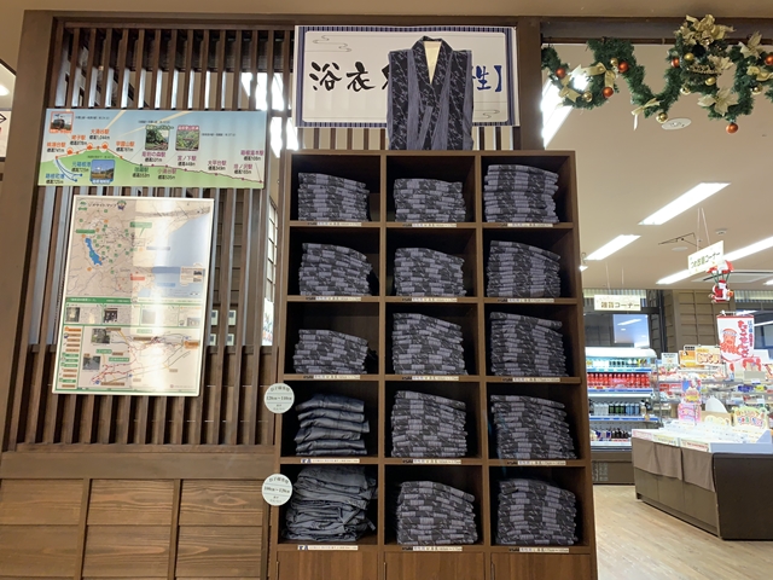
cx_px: 386
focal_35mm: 26
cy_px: 290
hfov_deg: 67.3
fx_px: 581
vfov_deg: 53.1
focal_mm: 4.25
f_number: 1.8
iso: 200
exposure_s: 1/50
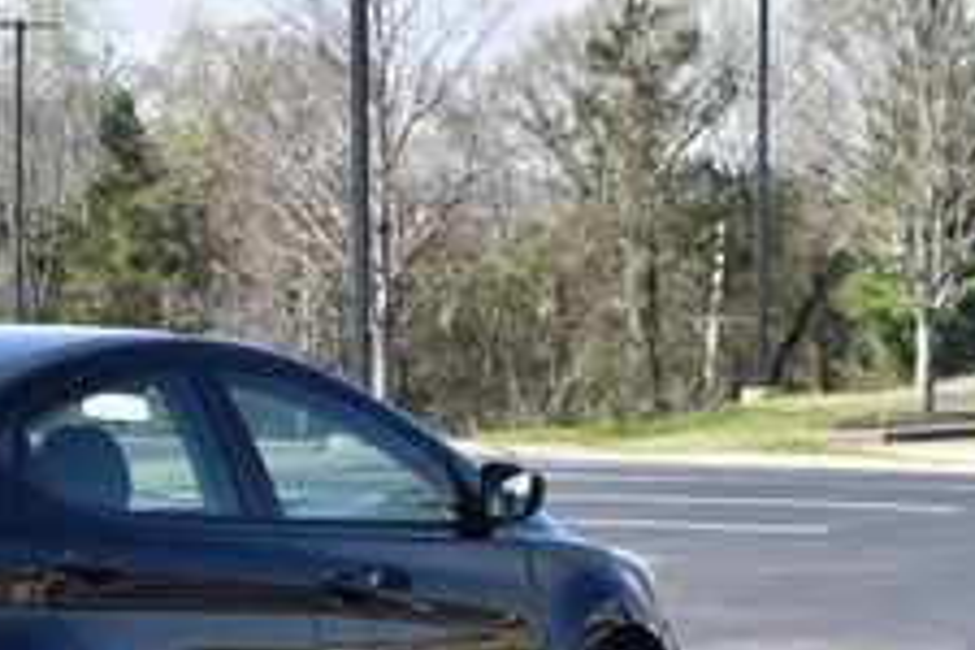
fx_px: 4631
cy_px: 436
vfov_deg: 8.0
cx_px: -4
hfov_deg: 11.9
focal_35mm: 171
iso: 160
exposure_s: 1/250
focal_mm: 40
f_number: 8
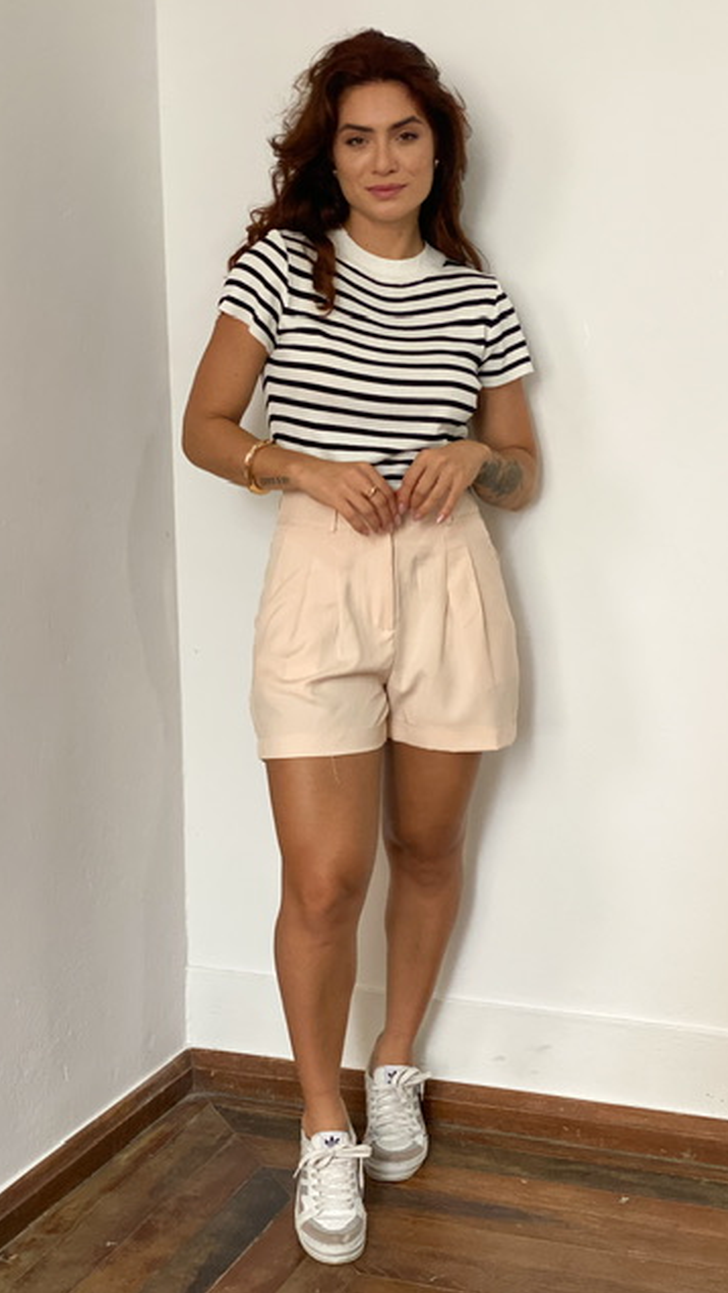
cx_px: 449
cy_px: 644
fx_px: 1955
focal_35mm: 57
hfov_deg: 21.1
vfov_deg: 36.6
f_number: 2
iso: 125
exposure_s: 1/60
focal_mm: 6
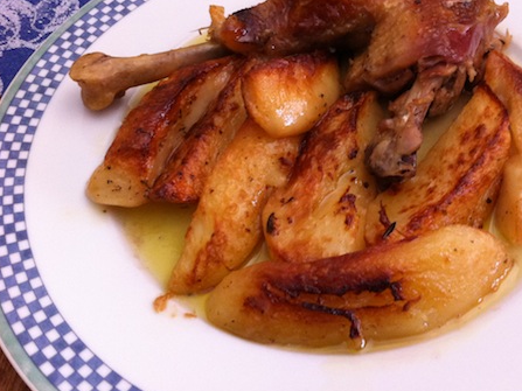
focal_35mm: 47
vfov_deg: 30.7
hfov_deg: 40.0
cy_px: 148
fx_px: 709
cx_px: 341
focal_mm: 3.85
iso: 200
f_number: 2.8
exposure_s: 1/15
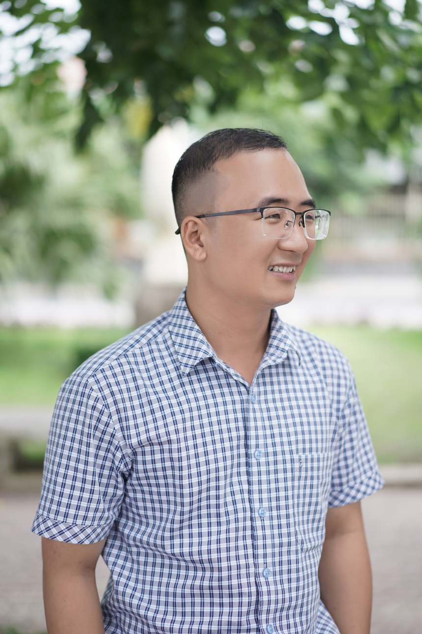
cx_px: 211
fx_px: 967
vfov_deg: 36.2
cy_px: 317
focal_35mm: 55
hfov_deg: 24.6
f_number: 1.8
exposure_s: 1/800
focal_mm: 55
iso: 100
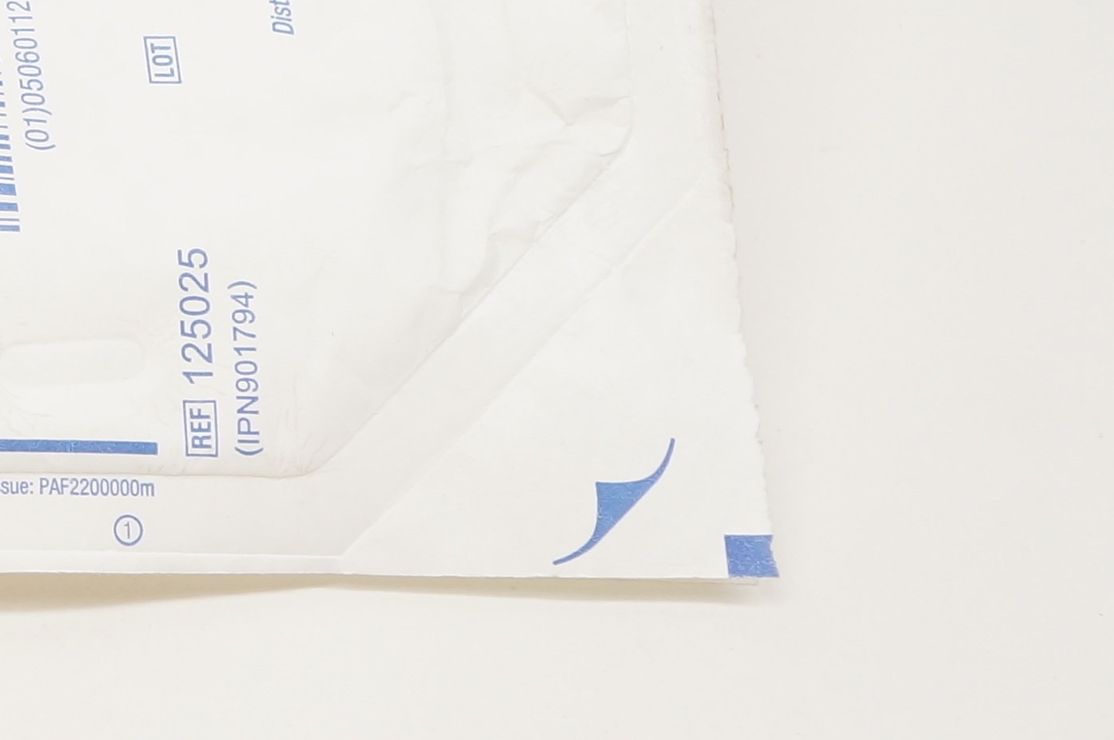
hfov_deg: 12.8
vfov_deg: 9.2
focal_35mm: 148
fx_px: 4574
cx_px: -819
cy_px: -29
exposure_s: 1/60
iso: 400
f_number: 6.3
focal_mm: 28
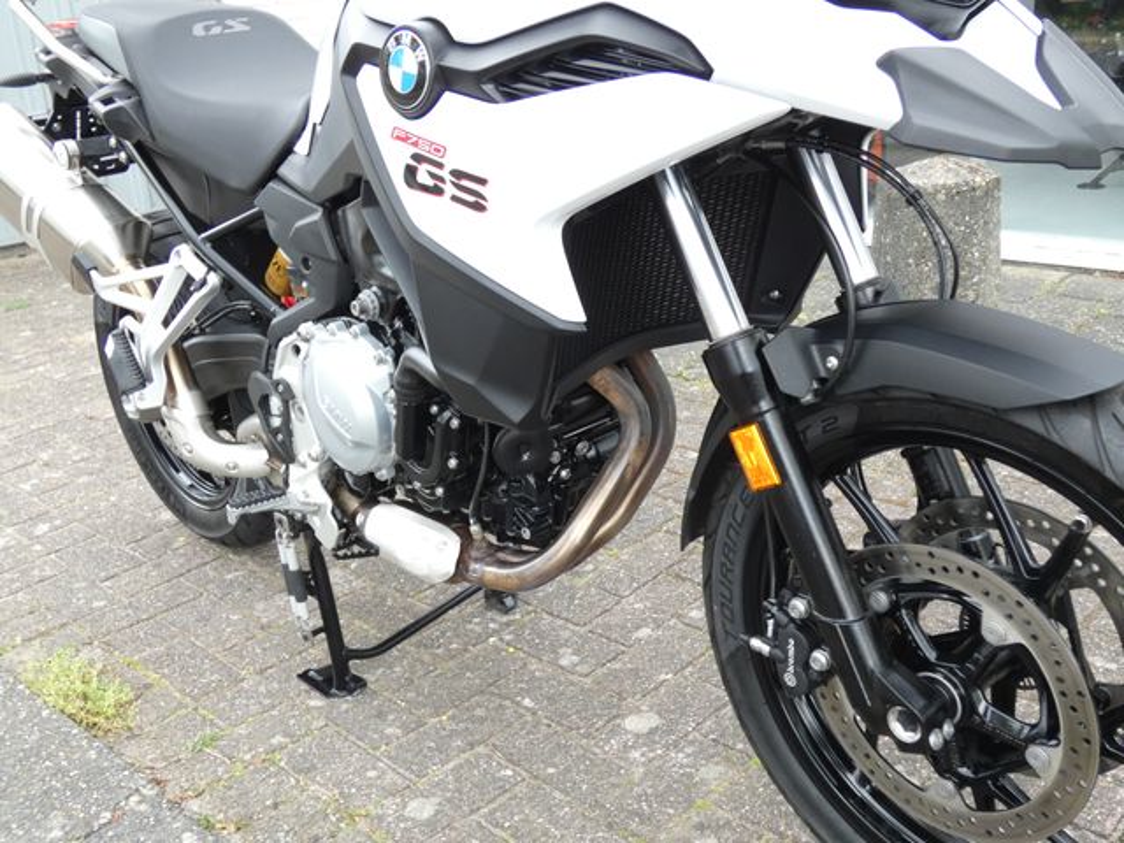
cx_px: 562
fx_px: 1234
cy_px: 422
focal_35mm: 38
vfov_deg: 37.7
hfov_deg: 49.0
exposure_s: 1/80
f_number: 3.5
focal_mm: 6.8
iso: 200
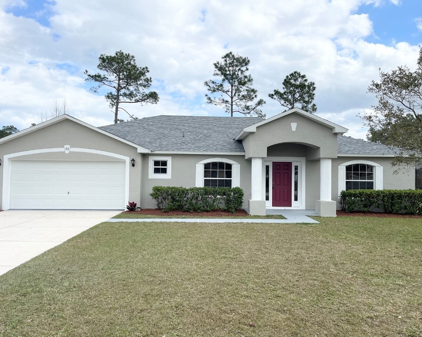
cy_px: 167
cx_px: 213
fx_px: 350
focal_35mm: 28
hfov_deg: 62.2
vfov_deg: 51.5
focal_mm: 5.1
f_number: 1.6
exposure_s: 1/3663
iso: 32
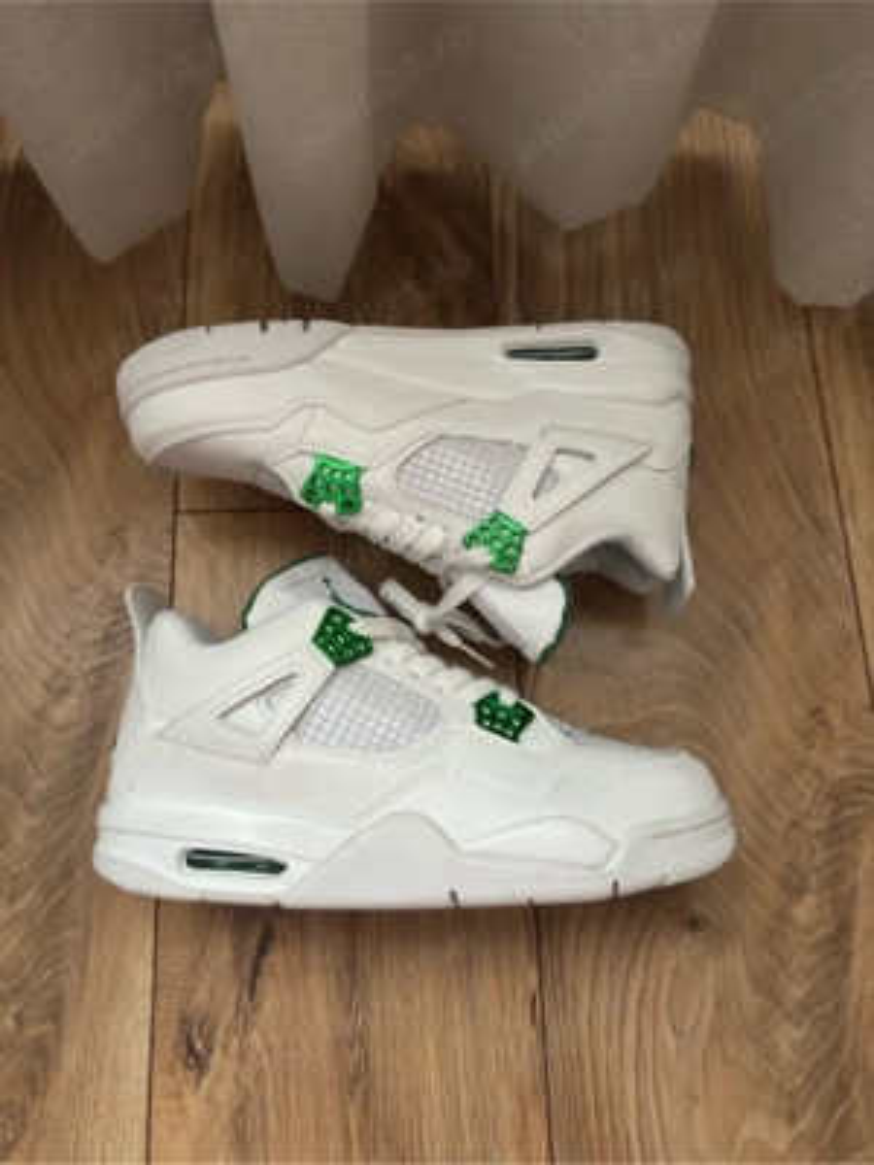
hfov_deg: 56.8
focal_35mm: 24
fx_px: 808
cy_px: 582
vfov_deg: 71.6
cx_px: 437
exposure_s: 1/40
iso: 400
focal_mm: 6.76
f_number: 1.78
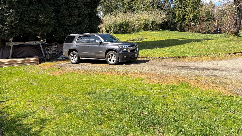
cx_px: 119
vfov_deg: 40.0
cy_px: 54
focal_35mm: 29
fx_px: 186
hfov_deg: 66.1
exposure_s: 1/1451
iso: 50
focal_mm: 5.96
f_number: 1.6
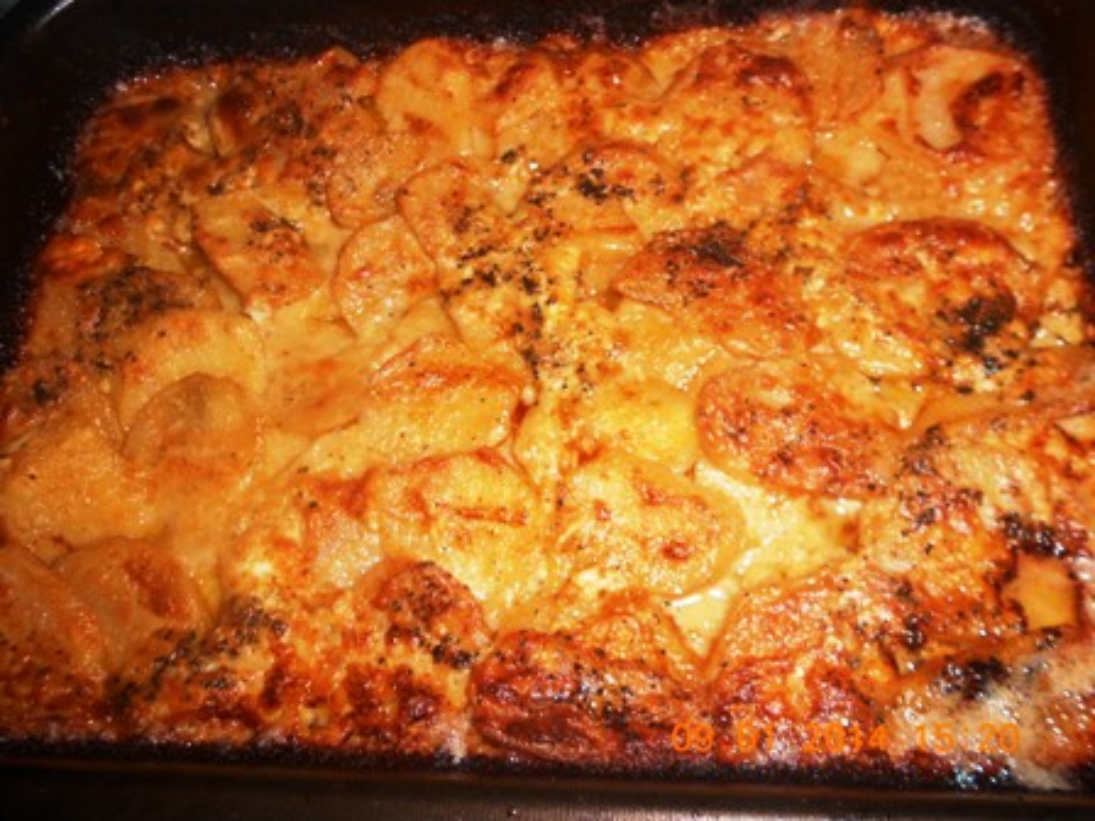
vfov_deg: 53.1
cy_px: 410
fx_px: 822
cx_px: 548
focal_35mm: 26
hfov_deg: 67.3
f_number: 8
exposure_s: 1/25
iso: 80
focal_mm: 4.6
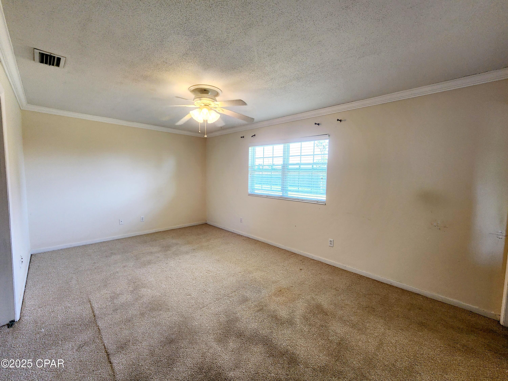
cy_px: 190
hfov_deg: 106.2
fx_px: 191
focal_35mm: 13
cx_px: 254
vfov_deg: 89.9
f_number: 2.2
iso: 100
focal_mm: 2.2
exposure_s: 1/60.2
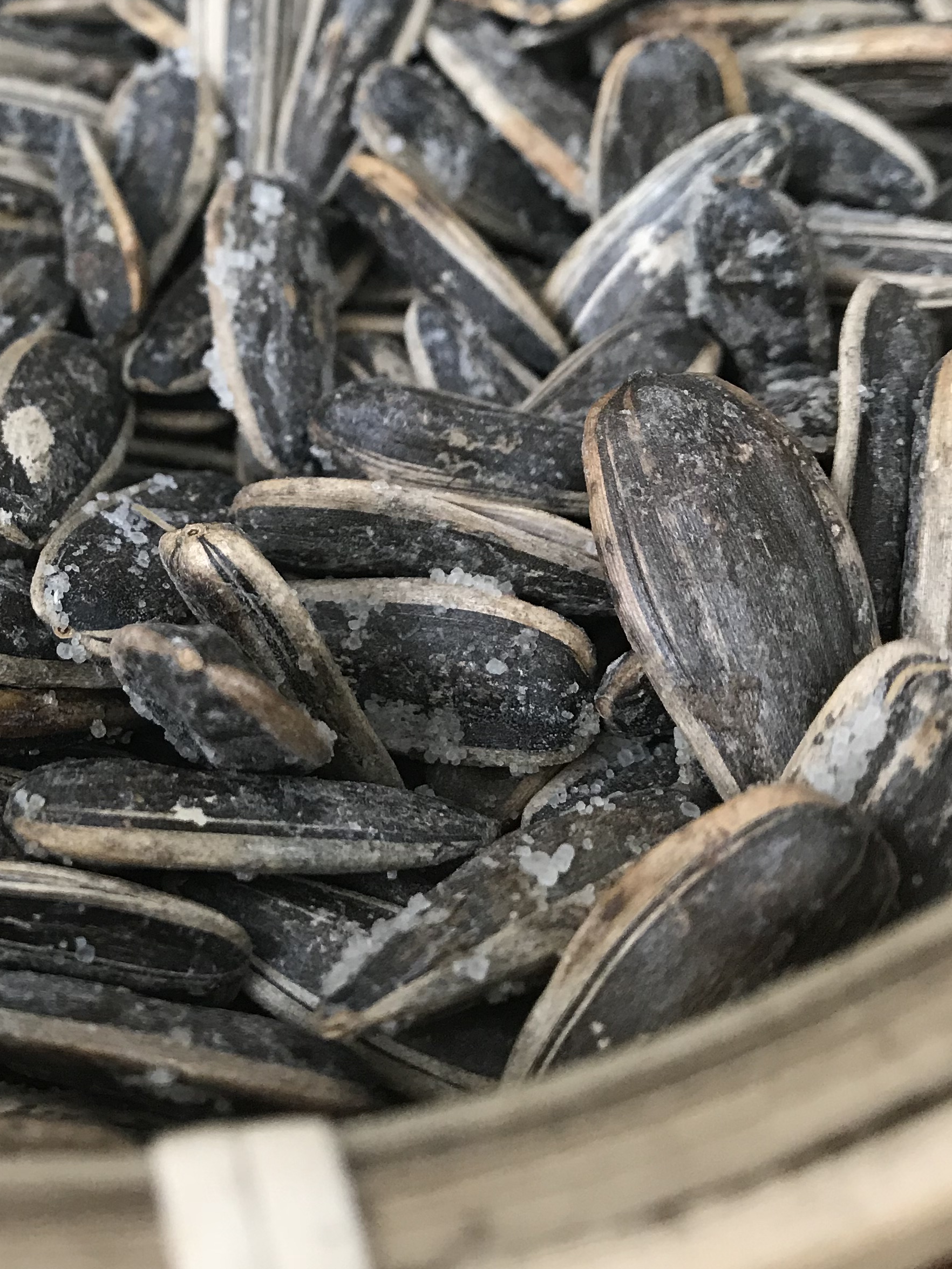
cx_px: 164
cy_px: 392
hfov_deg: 29.4
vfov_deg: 39.0
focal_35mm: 48
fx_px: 1760
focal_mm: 3.99
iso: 40
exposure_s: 1/33
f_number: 1.8
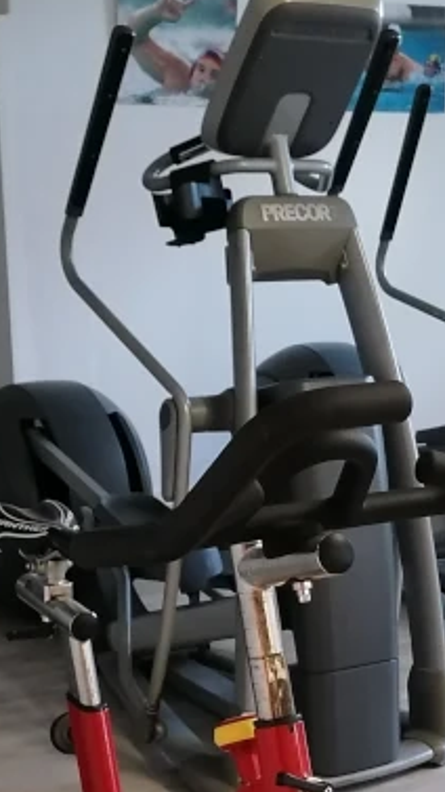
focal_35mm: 78
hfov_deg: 15.4
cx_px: 346
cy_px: 691
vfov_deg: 26.4
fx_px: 1637
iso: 640
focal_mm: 4.75
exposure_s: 1/25
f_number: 1.8
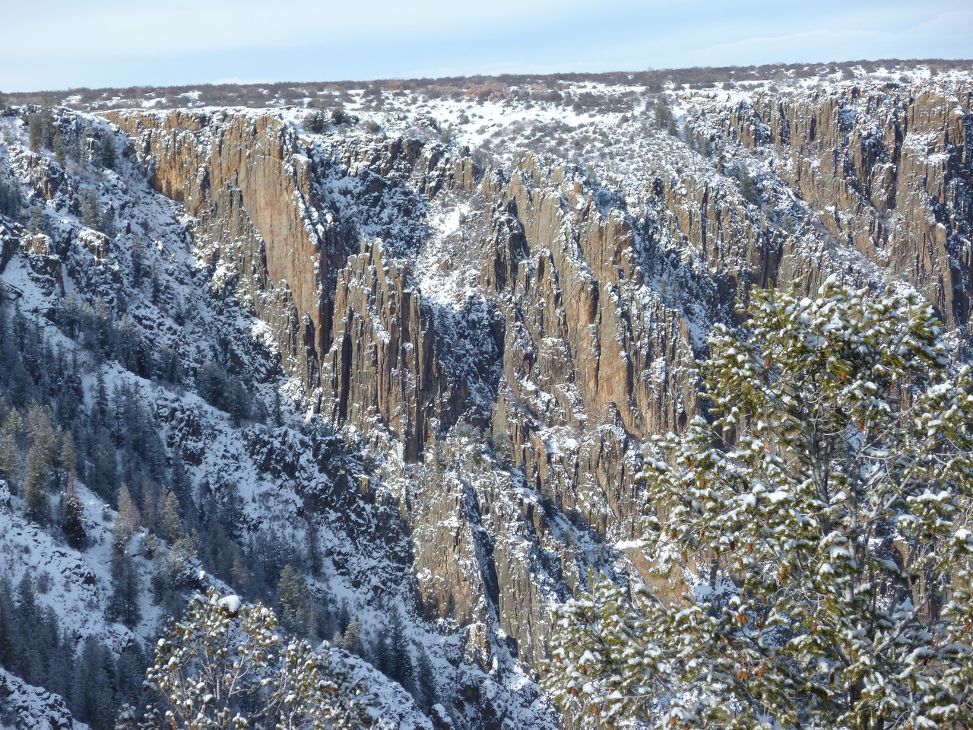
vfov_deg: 12.2
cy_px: 365
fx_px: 3401
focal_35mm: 121
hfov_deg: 16.3
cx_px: 486
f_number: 5.4
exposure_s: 1/250
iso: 80
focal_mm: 21.7
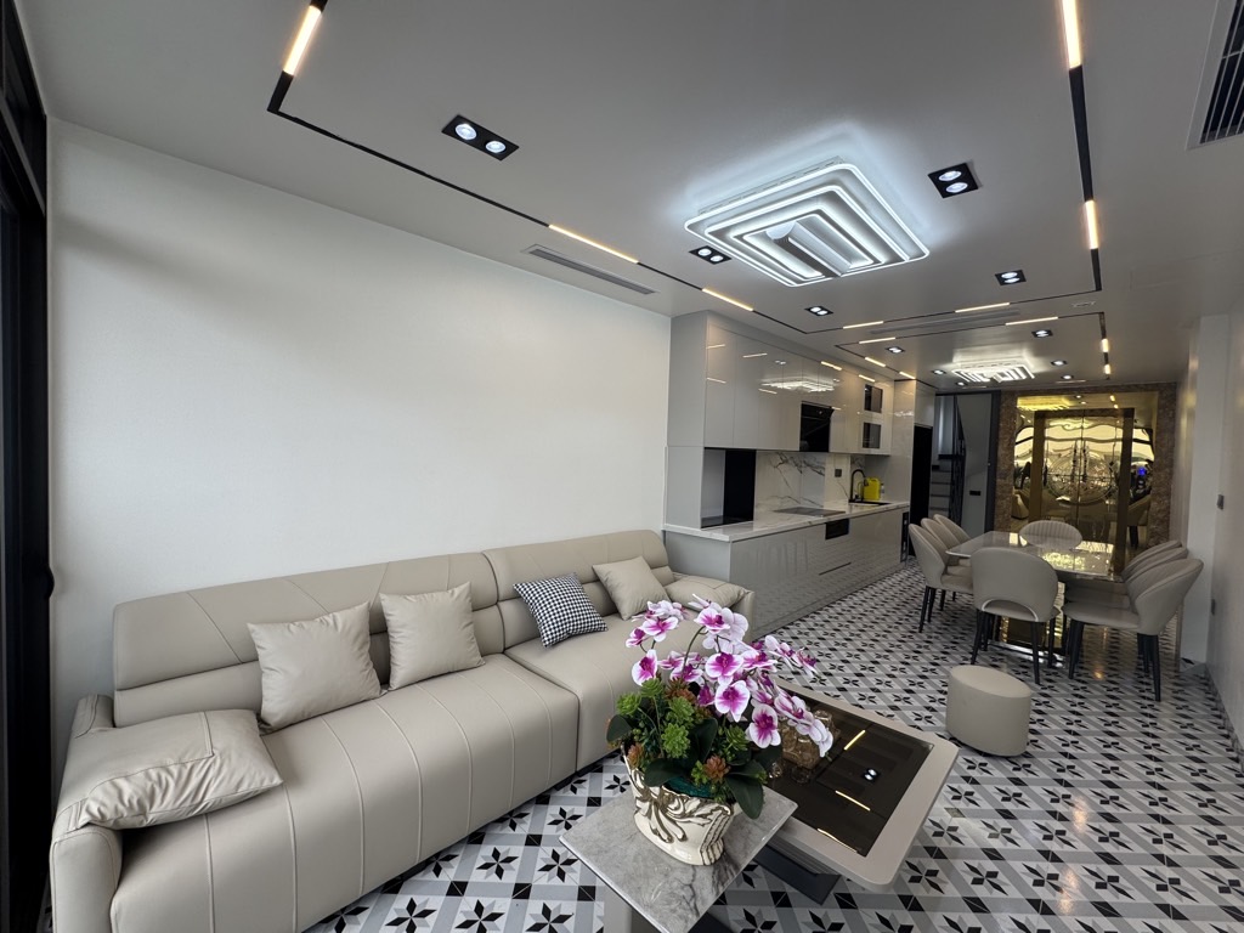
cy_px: 466
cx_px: 622
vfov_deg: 85.7
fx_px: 503
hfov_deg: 102.1
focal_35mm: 14
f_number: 2.2
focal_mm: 2.22
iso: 40
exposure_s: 1/165
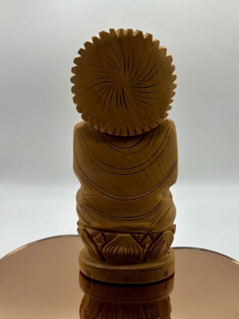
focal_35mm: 26
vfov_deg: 67.3
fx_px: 240
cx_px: 120
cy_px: 160
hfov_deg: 53.0
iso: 50
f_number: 1.6
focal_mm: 5.96
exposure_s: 1/454
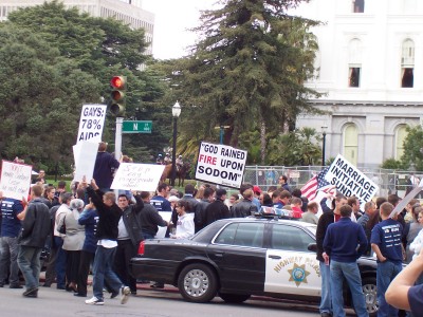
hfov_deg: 17.7
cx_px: 212
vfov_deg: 13.3
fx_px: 1356
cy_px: 158
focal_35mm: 111
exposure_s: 1/90
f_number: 4.8
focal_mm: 16.8
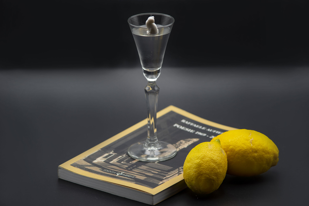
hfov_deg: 13.7
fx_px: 1287
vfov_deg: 9.1
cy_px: 103
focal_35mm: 150
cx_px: 154
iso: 100
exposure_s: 1/25
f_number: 6.3
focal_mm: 150
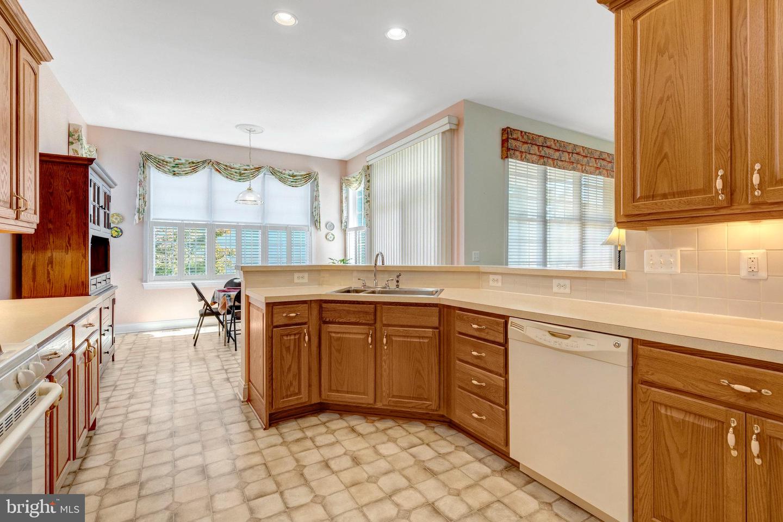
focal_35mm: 16
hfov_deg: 96.7
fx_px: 348
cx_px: 392
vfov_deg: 73.7
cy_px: 261
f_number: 8
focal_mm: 16
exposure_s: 1/100
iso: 1250
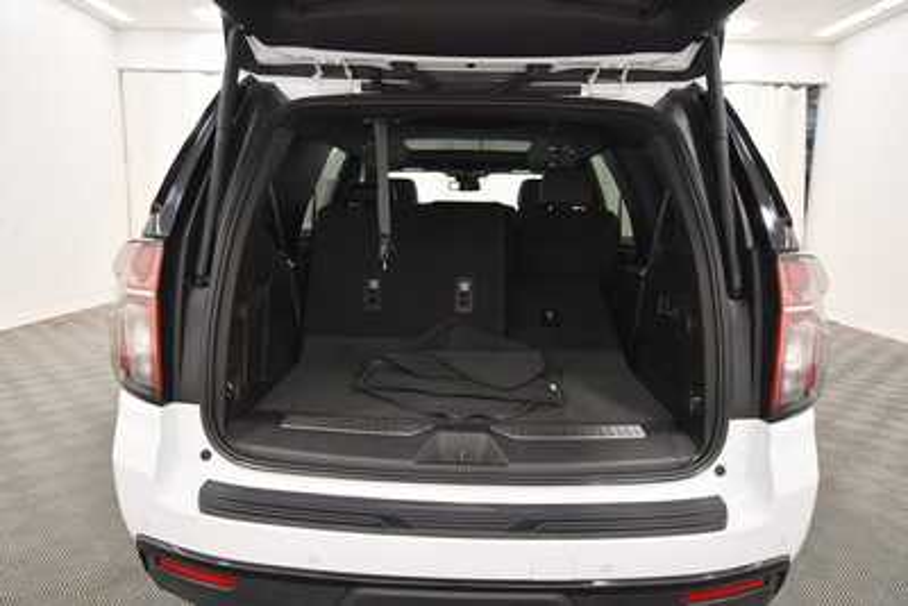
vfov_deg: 57.3
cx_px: 454
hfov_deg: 78.6
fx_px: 555
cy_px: 303
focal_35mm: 22
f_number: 5.3
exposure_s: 1/125
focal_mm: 15
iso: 1000
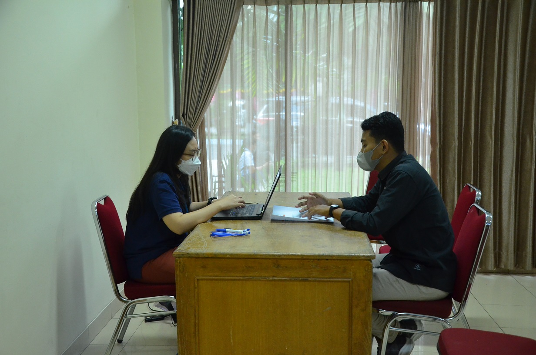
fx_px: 624
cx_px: 268
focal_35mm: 42
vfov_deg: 31.8
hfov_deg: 46.5
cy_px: 178
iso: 2200
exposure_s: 1/80
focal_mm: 28
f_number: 4.5
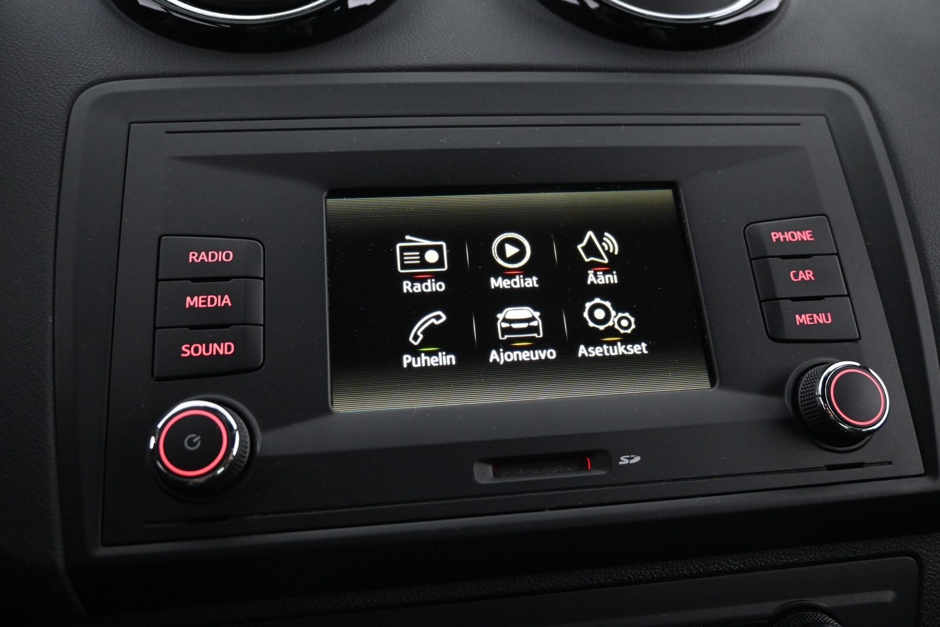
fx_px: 725
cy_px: 314
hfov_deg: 65.9
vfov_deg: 46.8
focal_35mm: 28
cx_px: 470
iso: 3200
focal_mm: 18.5
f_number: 3.8
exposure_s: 1/30
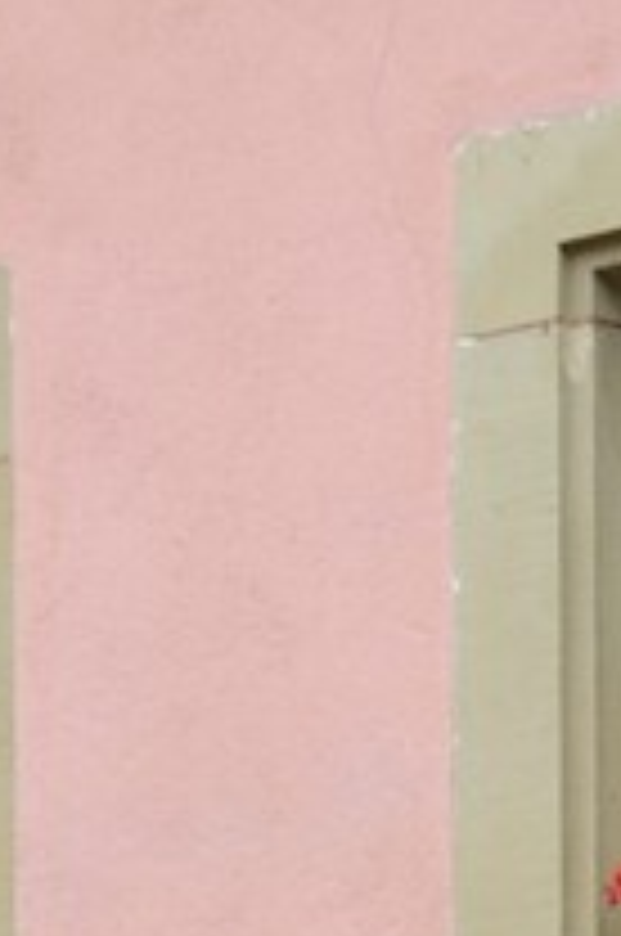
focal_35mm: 539
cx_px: -1125
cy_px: 3514
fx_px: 13992
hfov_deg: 2.5
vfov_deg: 3.7
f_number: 9
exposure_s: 1/160
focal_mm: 70
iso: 400
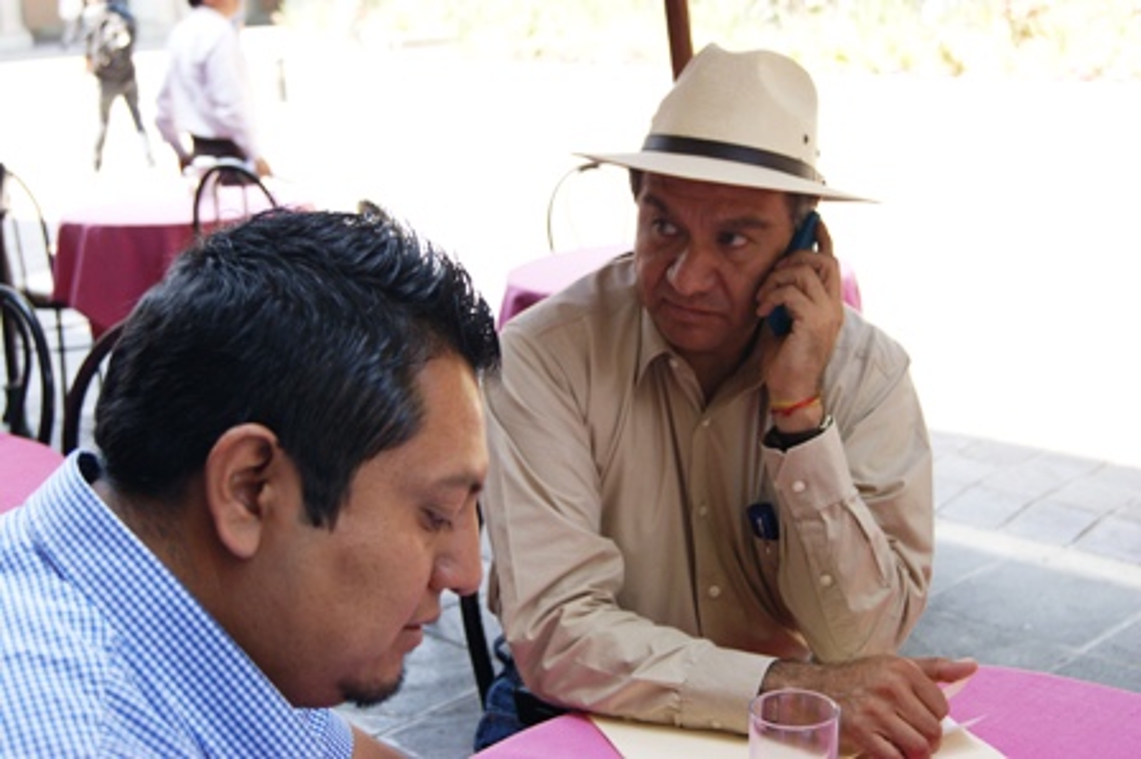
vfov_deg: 25.7
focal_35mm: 52
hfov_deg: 37.9
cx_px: 570
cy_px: 380
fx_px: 1663
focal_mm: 35
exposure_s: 1/60
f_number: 5
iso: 250
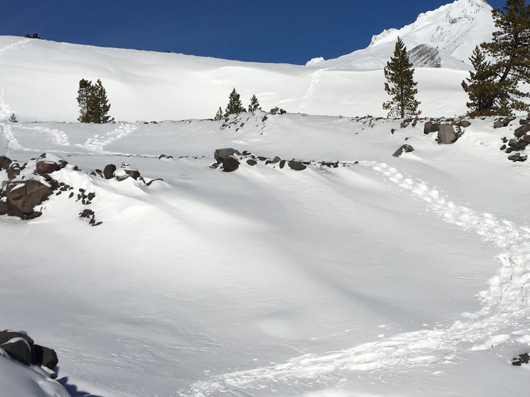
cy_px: 174
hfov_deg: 40.9
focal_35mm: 46
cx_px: 340
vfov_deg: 31.5
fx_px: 704
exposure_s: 1/6993
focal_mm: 4.15
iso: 25
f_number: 2.2
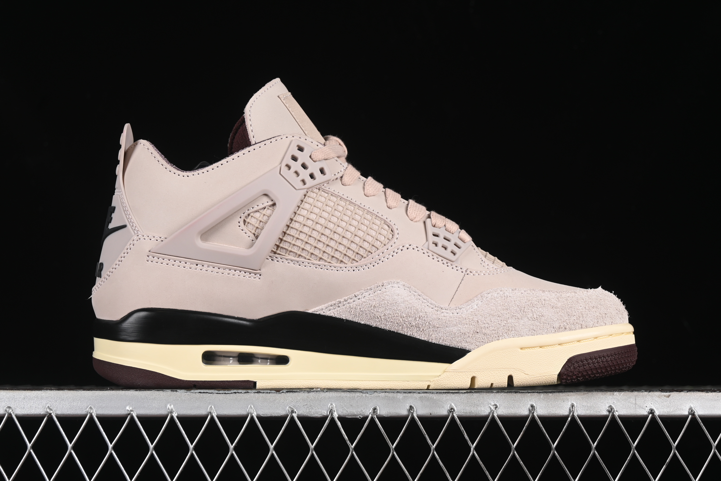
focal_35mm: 75
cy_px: 240
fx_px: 1502
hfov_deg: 27.0
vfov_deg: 18.2
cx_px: 360
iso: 160
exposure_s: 1/80
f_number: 8
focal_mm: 50
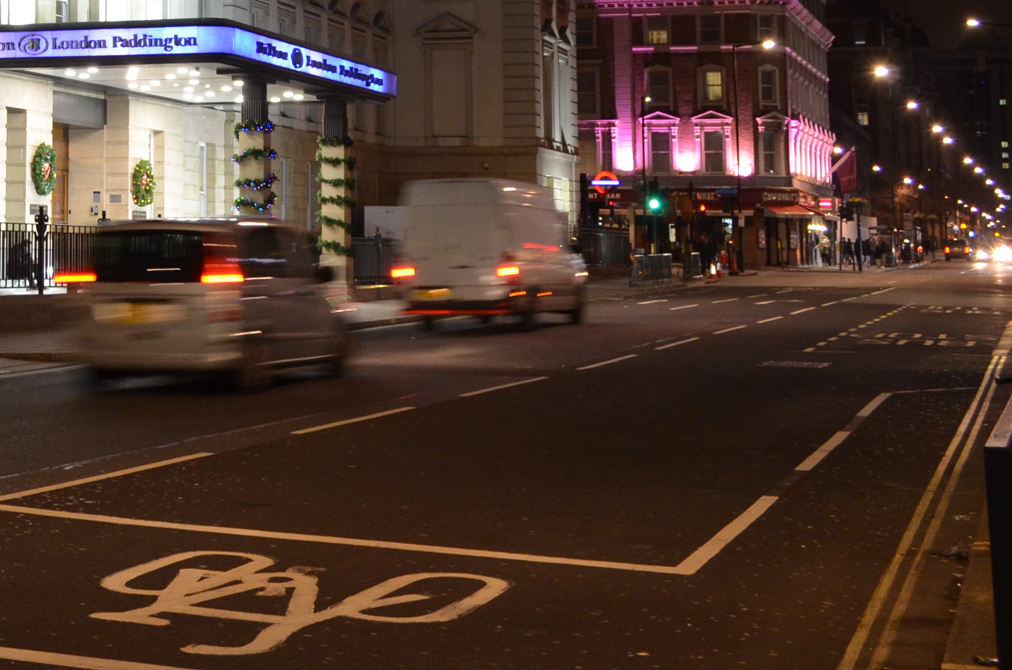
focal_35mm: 79
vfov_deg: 16.6
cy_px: -92
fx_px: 2216
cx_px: -168
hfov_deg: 23.7
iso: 800
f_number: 5.6
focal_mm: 20
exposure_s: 1/8
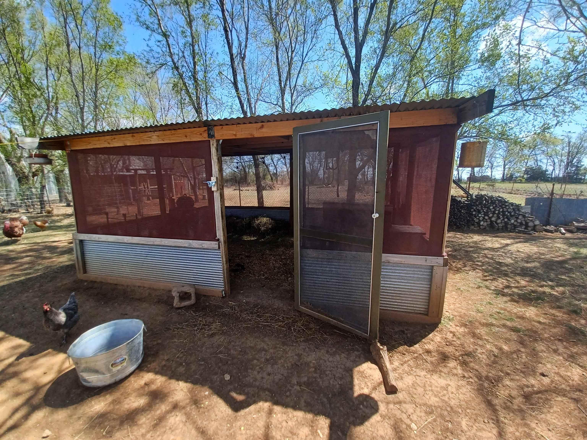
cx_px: 294
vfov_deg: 89.9
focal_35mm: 13
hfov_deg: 106.2
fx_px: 220
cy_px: 220
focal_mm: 1.42
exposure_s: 1/493
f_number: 2.2
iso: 40
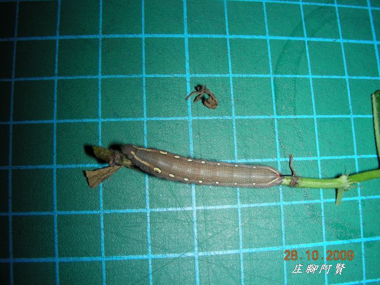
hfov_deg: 49.0
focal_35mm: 38
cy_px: 142
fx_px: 417
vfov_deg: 37.7
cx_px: 190
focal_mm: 6.3
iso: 50
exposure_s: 1/60
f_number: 13.6
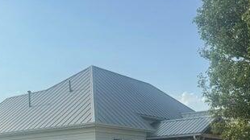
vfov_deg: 20.7
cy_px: 167
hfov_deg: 38.0
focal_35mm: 54
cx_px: 170
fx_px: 358
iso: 80
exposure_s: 1/4049
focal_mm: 6.76
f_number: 1.78
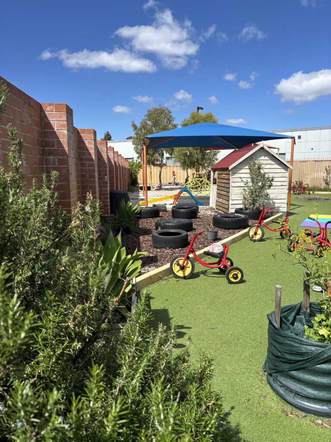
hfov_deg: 53.1
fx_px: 331
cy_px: 221
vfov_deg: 67.3
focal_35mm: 26
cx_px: 166
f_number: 1.6
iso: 50
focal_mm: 5.96
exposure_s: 1/2933
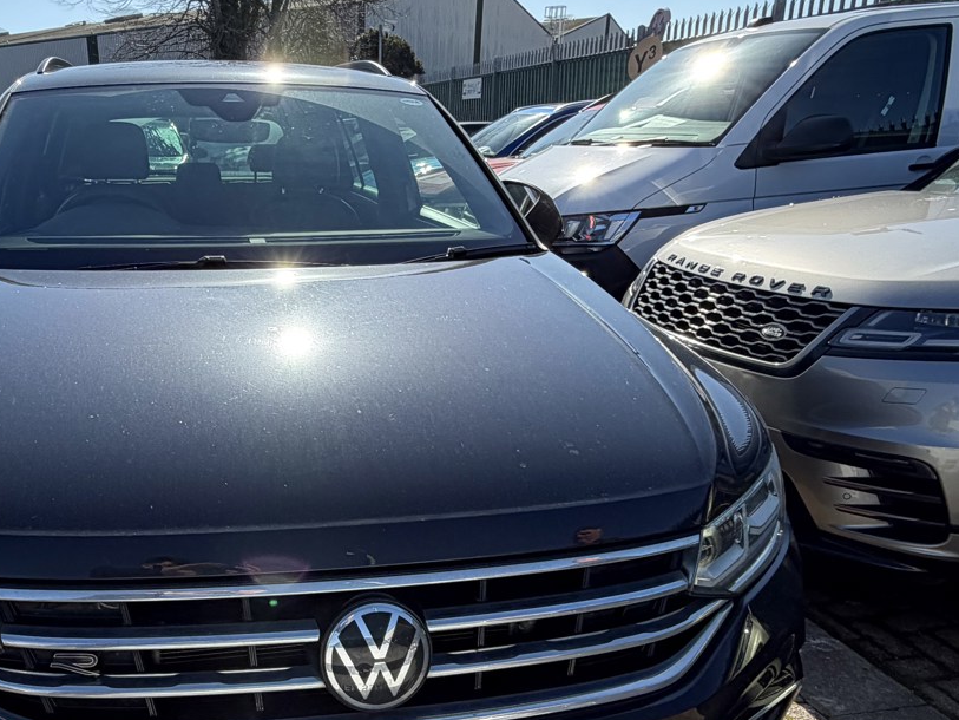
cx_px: 289
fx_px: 859
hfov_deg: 56.6
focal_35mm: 31
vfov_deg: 44.9
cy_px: 472
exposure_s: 1/770
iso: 32
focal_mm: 2.22
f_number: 2.2
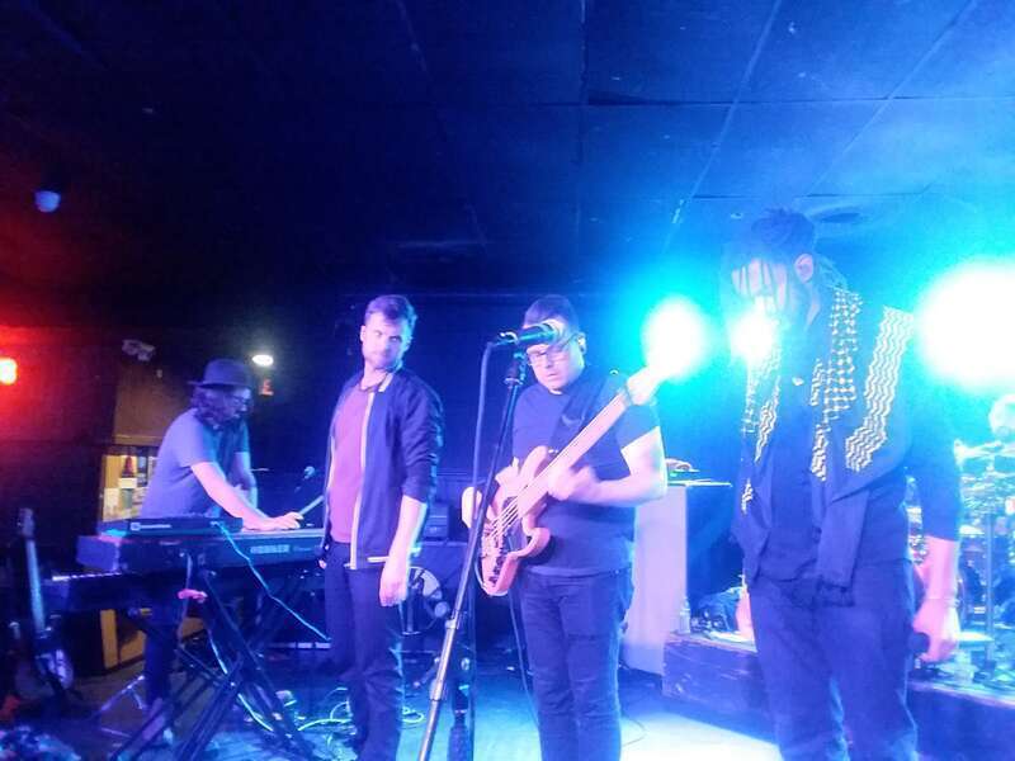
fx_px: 850
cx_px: 508
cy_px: 380
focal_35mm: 29
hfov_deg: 61.7
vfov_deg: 48.2
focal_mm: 2.47
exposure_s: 1/15
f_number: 1.9
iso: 500
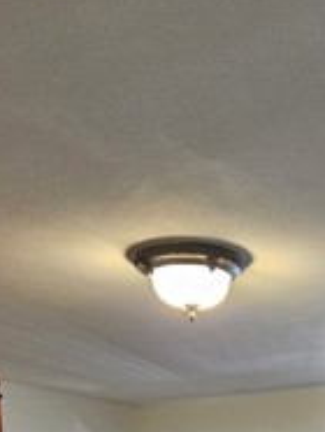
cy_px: 694
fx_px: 987
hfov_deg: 18.2
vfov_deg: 20.2
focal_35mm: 79
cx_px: 327
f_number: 1.8
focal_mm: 5.4
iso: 400
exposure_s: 1/120
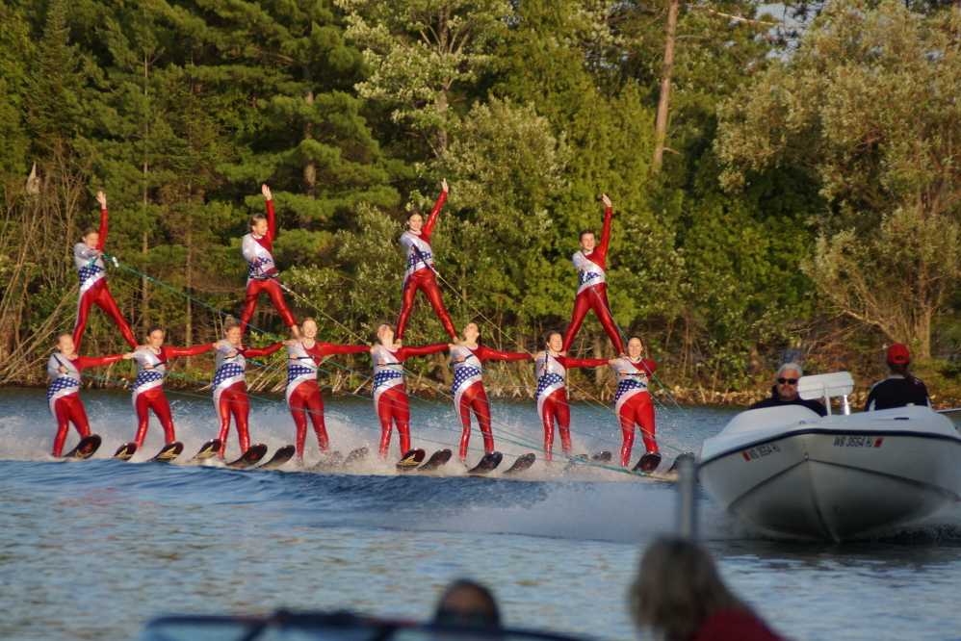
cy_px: 320
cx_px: 480
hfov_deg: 5.5
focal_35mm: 375
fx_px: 10013
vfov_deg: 3.7
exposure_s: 1/400
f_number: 6.3
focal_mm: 250
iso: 320
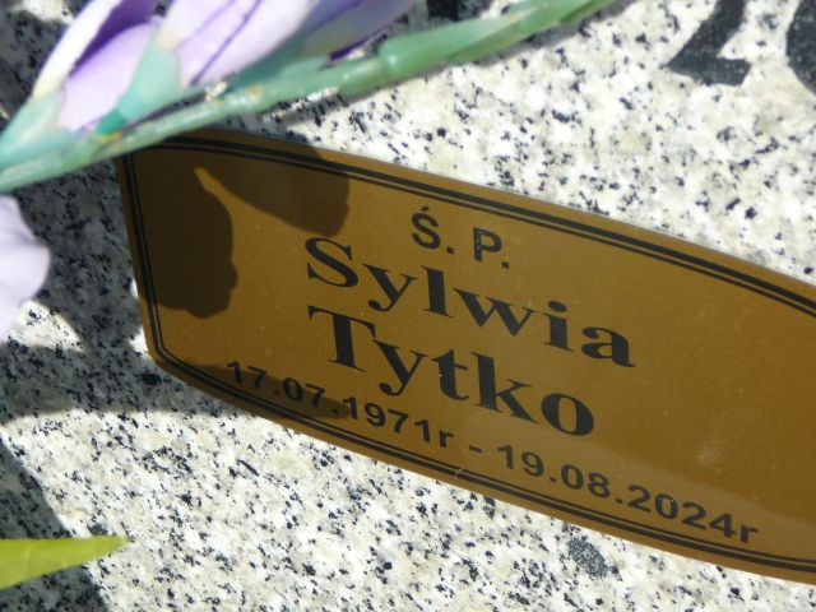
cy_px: 306
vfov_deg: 17.0
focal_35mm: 87
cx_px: 408
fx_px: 2051
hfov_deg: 22.5
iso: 80
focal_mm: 13
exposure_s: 1/640
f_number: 3.8
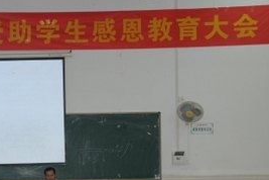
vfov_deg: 15.6
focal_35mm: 87
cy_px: 150
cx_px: 28
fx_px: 650
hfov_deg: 22.8
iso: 250
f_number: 5
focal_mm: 31
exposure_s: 1/60
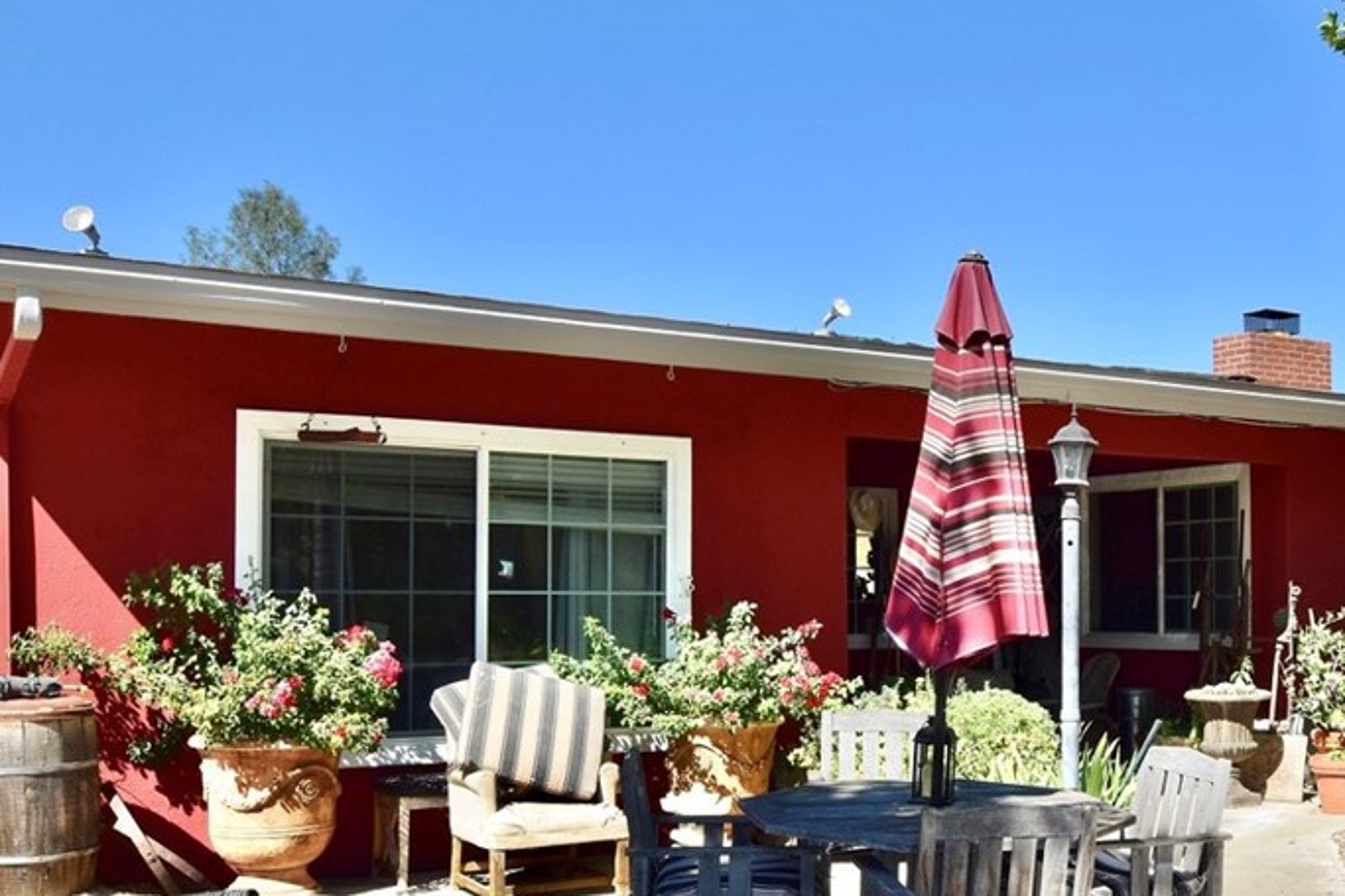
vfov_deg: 29.7
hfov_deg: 42.5
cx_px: 985
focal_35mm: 45
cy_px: 568
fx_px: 1681
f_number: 11
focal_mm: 20
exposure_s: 1/400
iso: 400
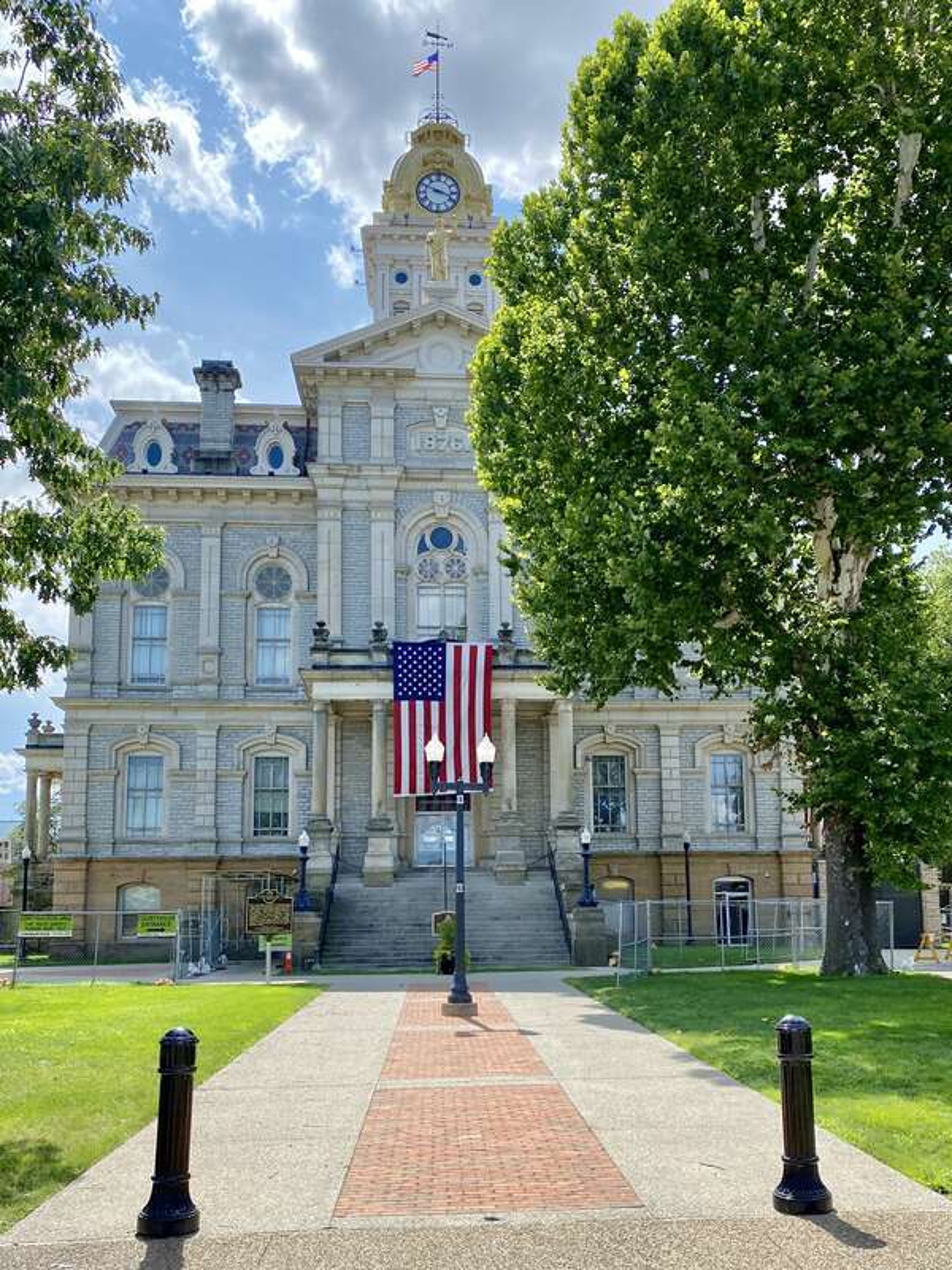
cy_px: 635
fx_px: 953
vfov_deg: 67.3
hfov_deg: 53.1
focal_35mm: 26
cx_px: 476
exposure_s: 1/1866
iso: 32
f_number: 1.8
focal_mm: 4.25
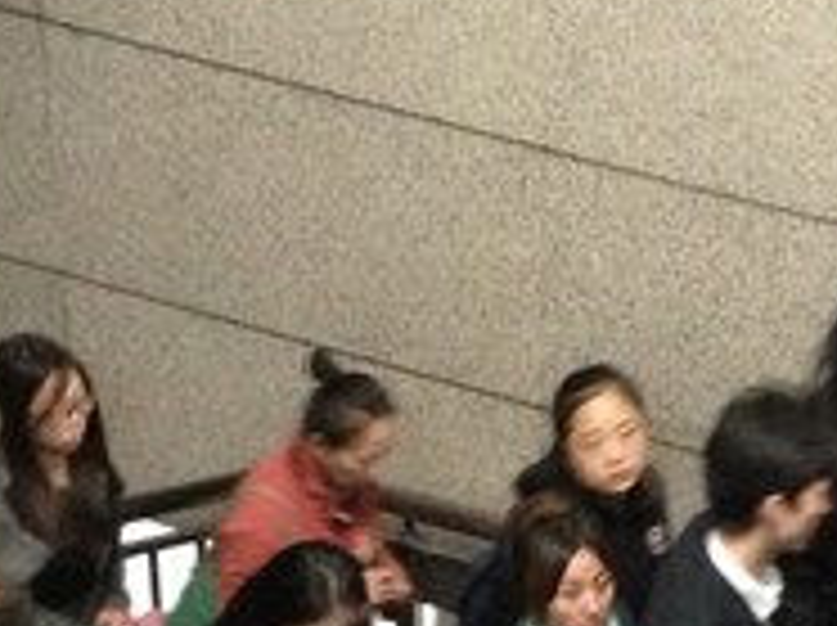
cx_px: 518
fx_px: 3864
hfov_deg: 12.4
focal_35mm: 160
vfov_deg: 8.8
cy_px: 1164
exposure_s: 1/15
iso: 640
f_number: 2.4
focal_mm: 4.13
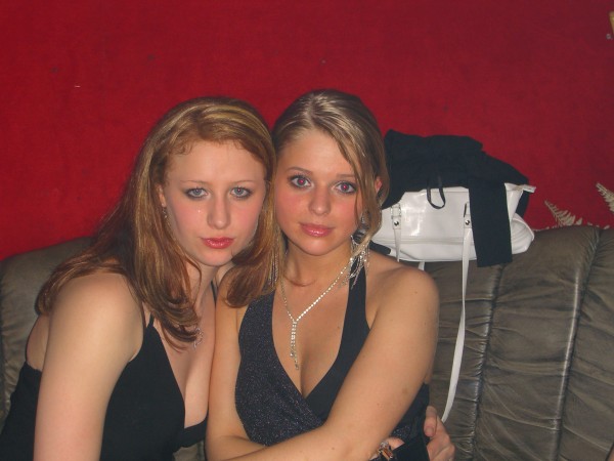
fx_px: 1206
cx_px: 307
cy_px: 230
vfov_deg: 21.6
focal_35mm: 68
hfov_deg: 28.6
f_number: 4
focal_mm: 14.2
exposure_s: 1/60
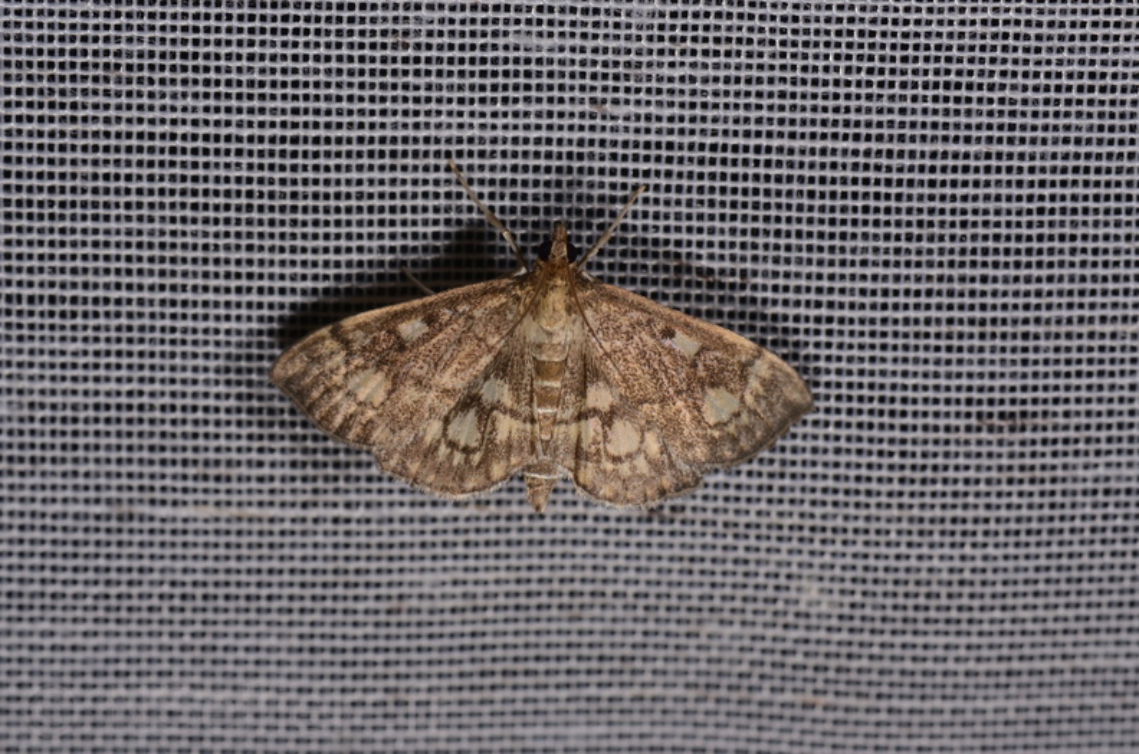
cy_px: 377
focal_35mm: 128
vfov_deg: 10.7
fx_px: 4024
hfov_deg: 16.1
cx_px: 570
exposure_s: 1/60
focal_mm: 85
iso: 100
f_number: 22
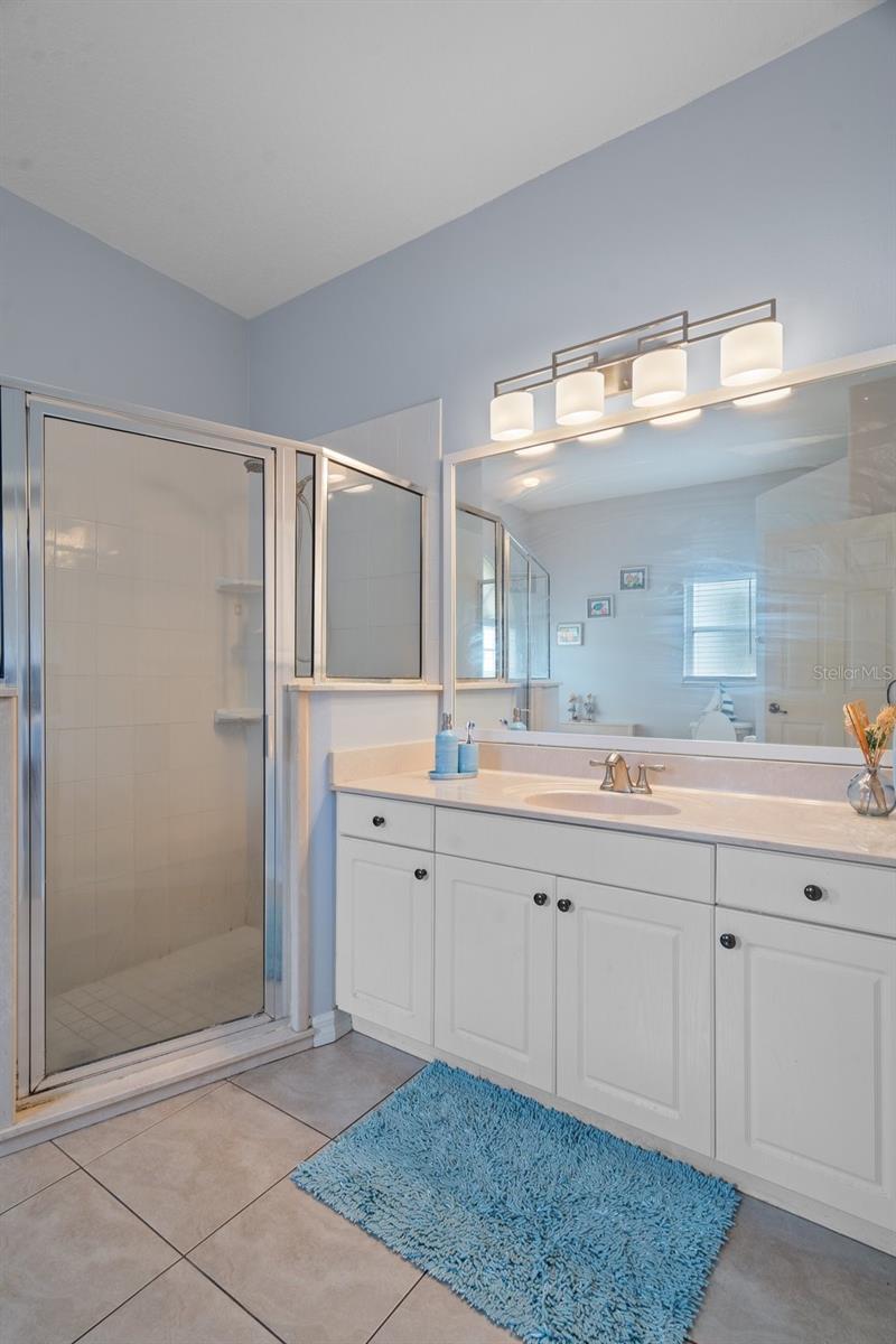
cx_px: 448
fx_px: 635
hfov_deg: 70.4
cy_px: 672
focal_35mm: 17
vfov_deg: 93.3
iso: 320
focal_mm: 17
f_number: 8
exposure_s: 1.3
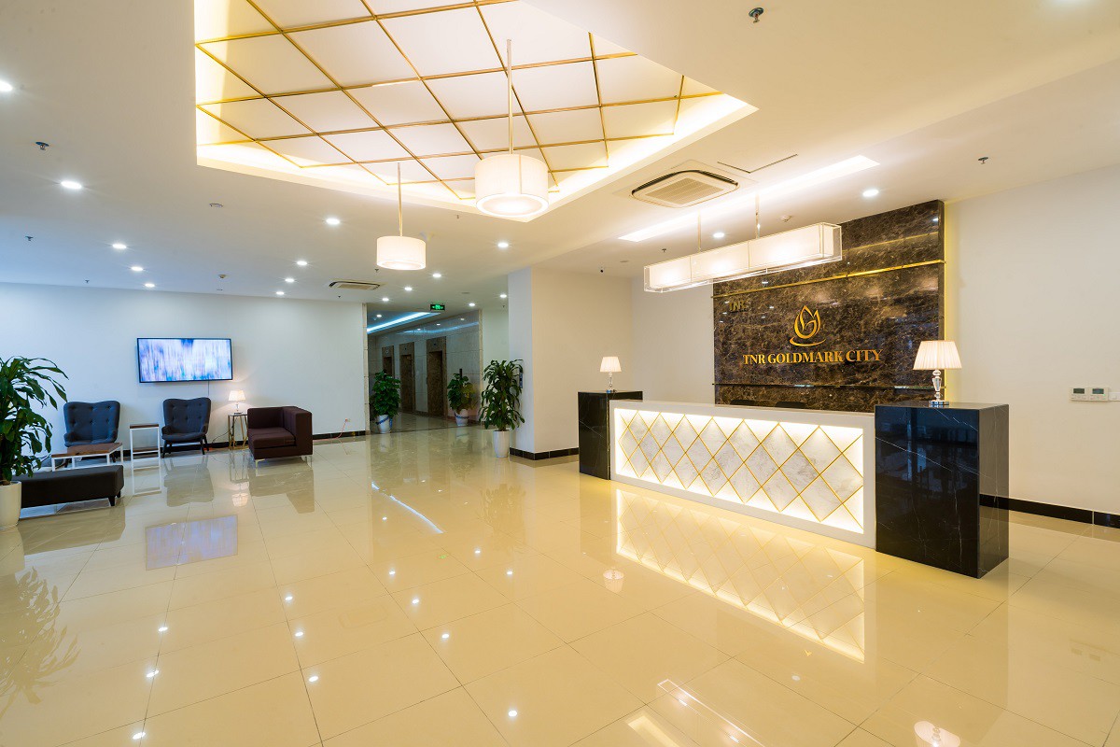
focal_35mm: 16
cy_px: 374
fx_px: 498
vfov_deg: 73.7
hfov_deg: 96.7
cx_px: 560
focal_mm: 16
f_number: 16
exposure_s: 2
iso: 50
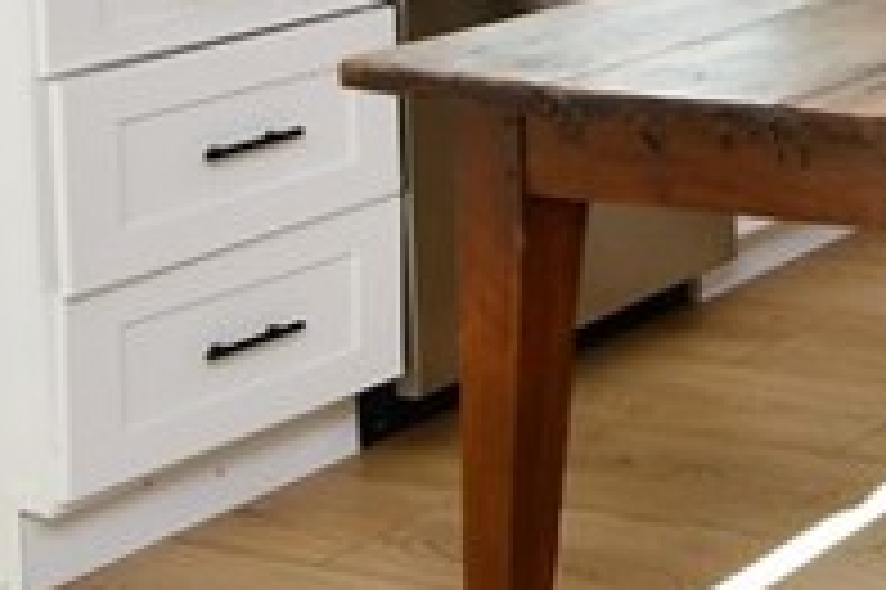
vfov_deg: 15.9
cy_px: -309
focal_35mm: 78
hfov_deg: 15.8
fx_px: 1918
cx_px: 2033
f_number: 5.6
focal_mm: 10
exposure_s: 1/125
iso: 125
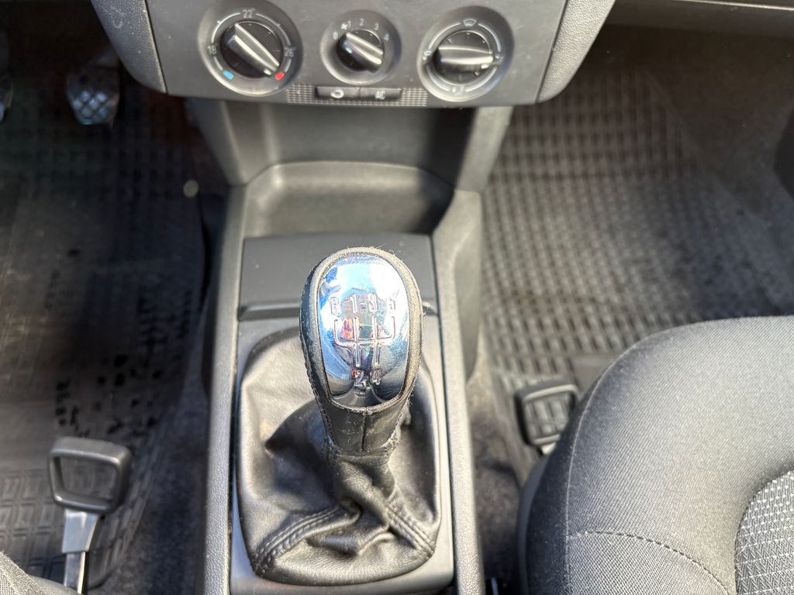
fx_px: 596
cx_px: 397
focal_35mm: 26
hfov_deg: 67.3
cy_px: 298
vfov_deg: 53.1
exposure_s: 1/69
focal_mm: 5.96
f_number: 1.6
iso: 125
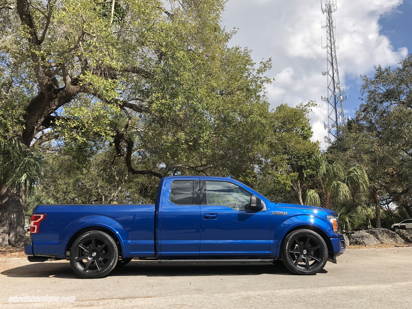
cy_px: 154
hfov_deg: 63.4
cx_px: 206
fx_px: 333
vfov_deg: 49.7
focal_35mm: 28
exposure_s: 1/1372
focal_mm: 4
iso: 20
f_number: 1.8
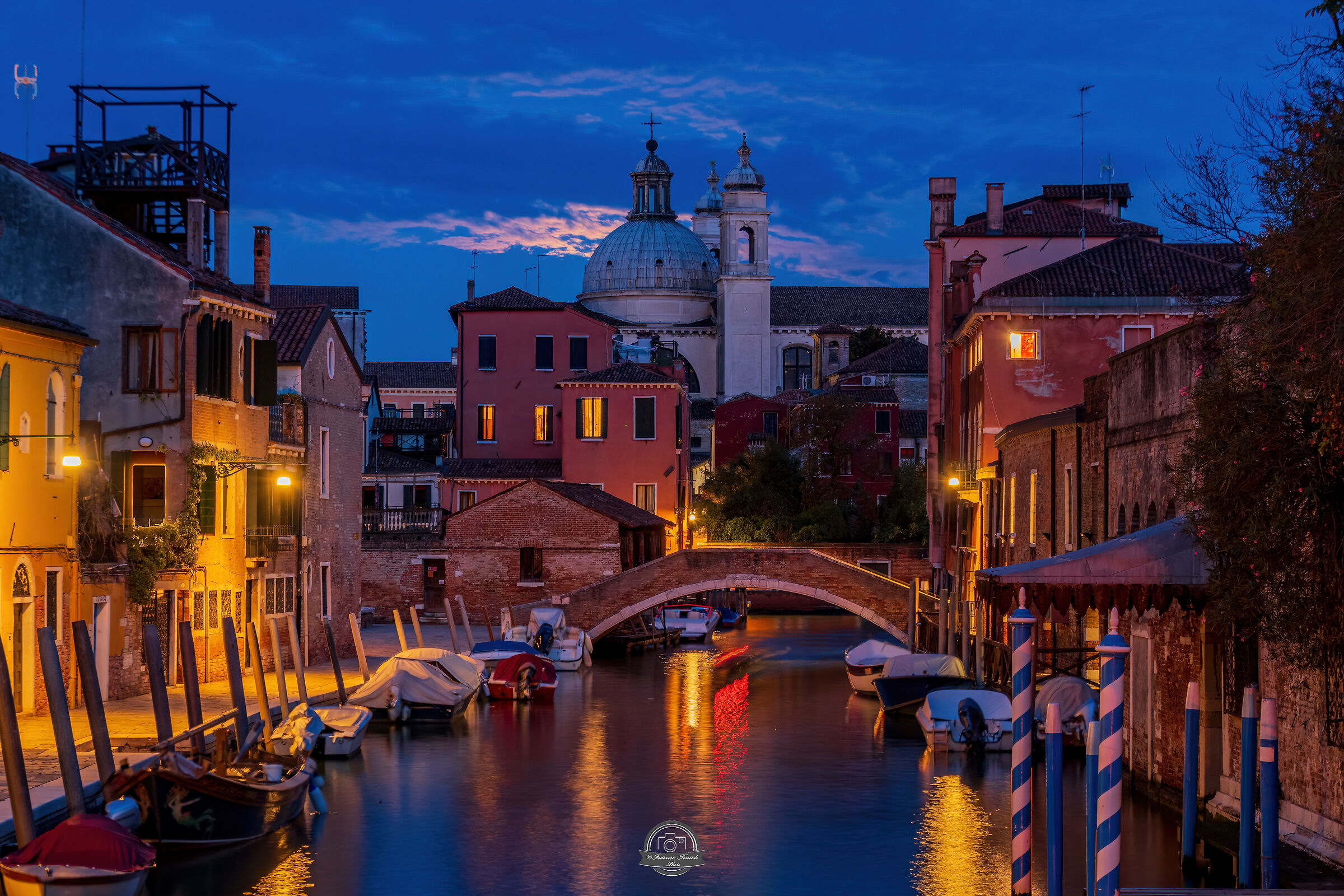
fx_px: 2800
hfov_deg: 27.0
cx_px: 672
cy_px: 448
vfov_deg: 18.2
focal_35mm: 75
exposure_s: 5
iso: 400
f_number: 11
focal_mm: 50
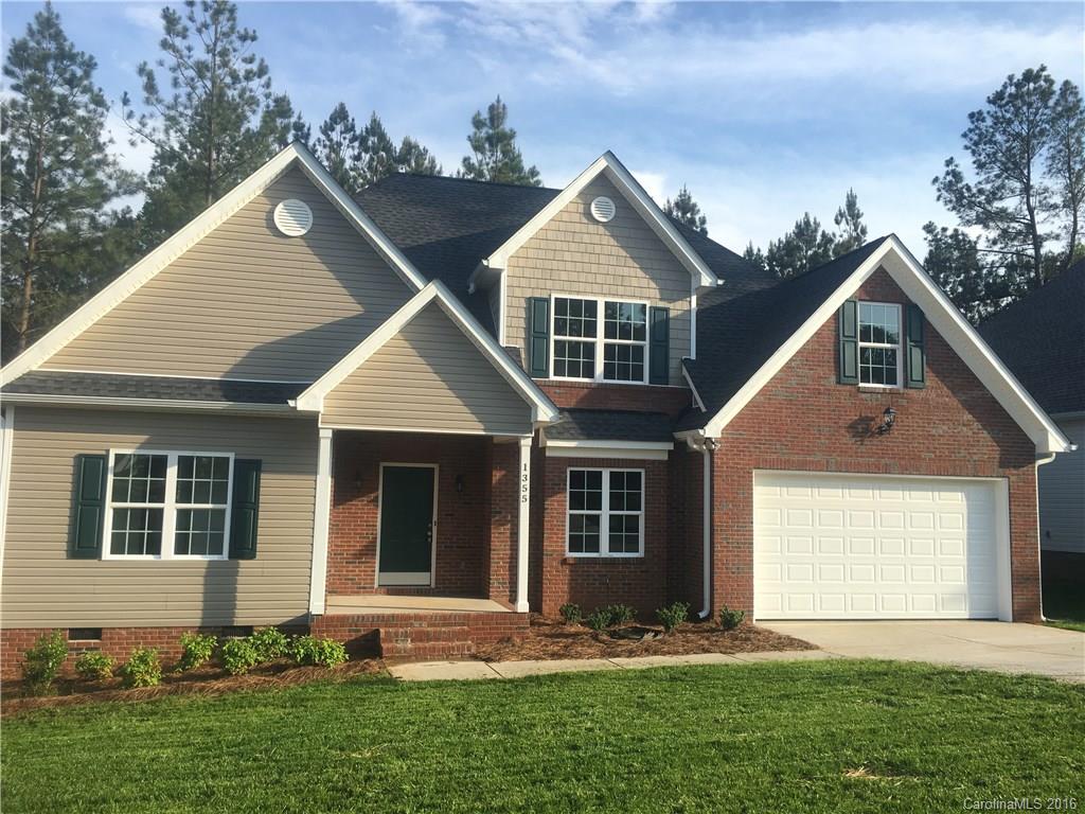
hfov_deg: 61.7
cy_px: 407
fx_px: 909
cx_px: 542
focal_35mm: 29
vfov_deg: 48.2
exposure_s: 1/582
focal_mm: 4.15
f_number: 2.2
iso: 25
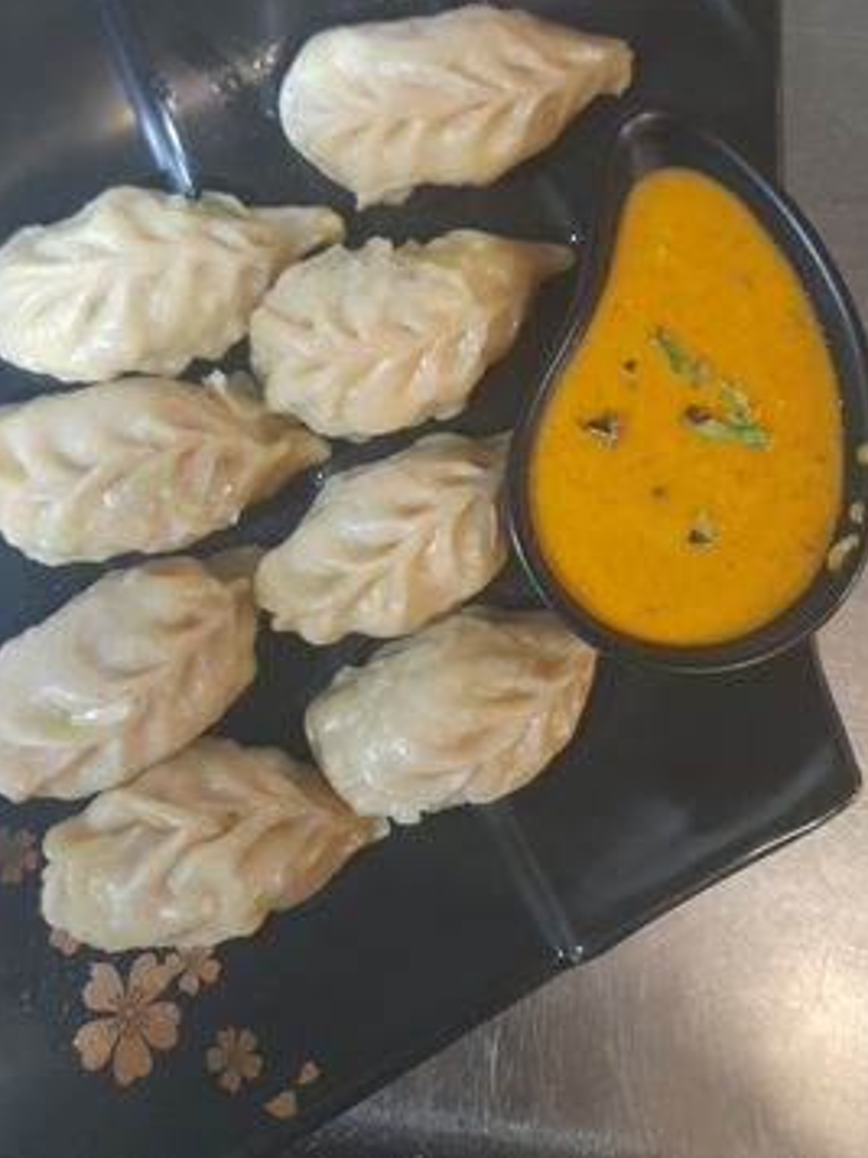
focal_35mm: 30
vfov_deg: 59.5
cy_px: 470
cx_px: 410
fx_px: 1003
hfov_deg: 46.8
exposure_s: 1/33
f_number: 2
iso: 500
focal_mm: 4.6
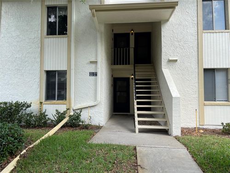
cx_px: 115
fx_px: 173
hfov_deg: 67.3
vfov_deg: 53.1
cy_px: 86
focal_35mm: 26
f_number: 1.6
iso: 32
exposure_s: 1/842
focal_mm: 4.2
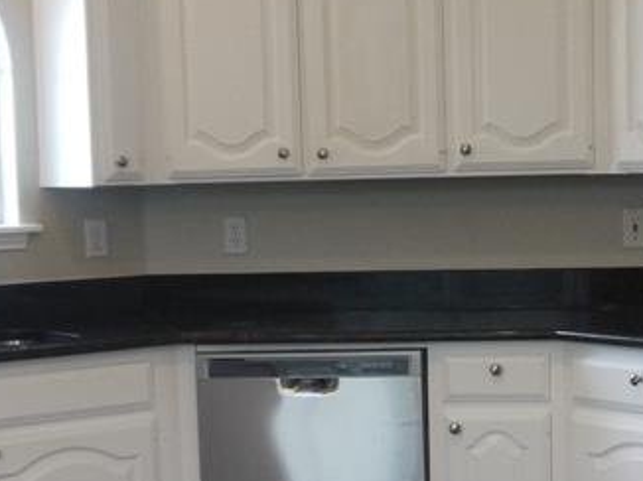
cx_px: 450
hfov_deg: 22.1
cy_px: 321
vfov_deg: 16.7
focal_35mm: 88
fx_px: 1633
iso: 800
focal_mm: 14
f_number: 4
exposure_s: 1/125
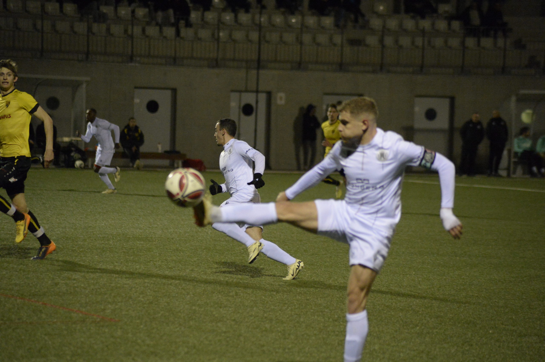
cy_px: 181
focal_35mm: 195
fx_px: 2949
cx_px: 272
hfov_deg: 10.6
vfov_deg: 7.0
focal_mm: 195
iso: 12800
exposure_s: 1/640
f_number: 4.8
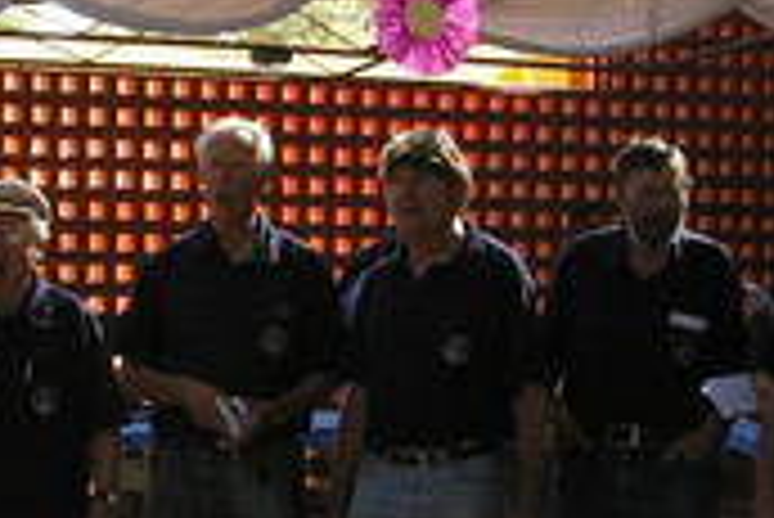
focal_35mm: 102
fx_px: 2195
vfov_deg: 13.4
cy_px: 234
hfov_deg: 19.8
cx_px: 187
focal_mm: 26
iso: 1600
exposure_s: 1/125
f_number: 11
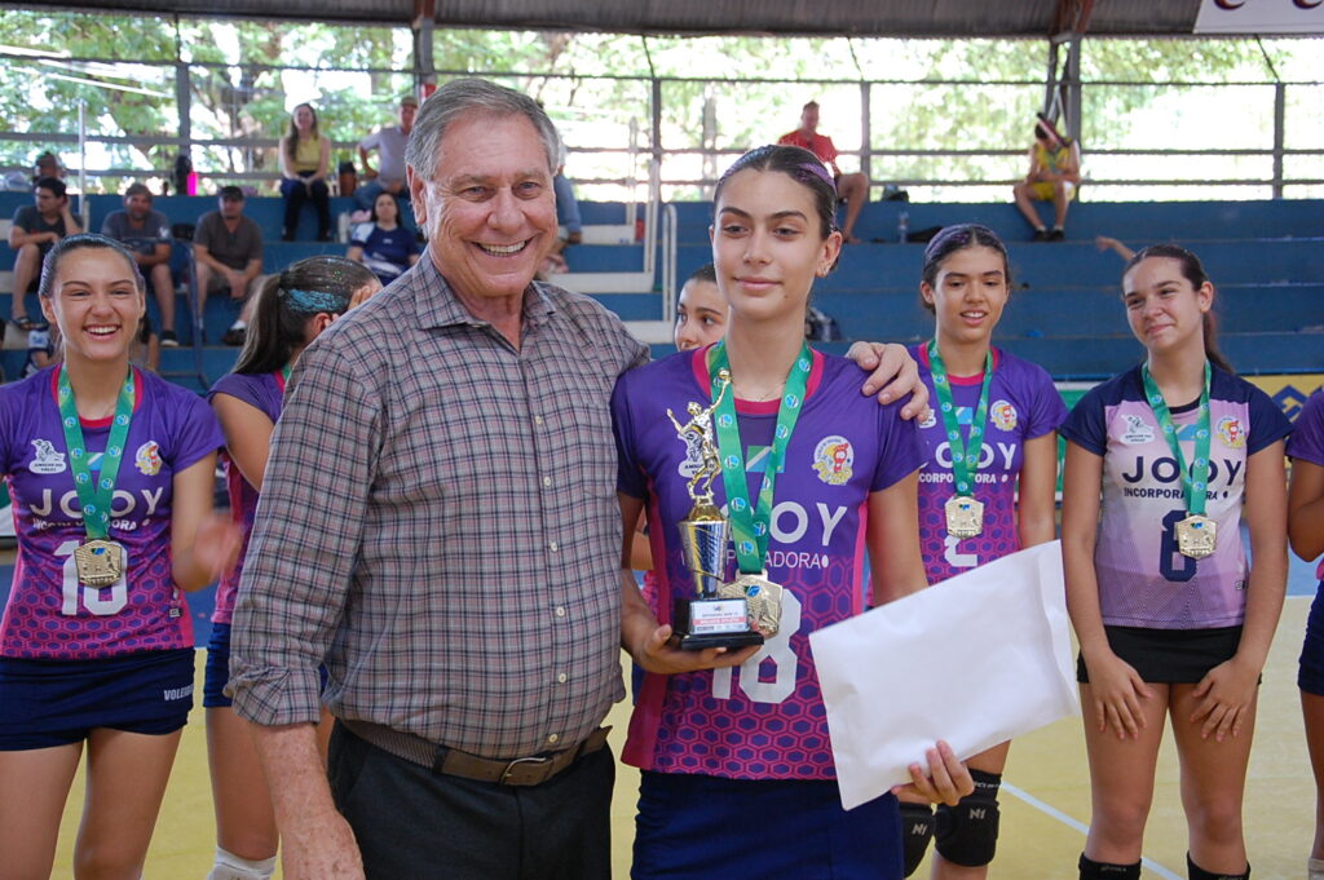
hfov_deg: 35.1
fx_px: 2095
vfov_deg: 23.7
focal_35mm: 57
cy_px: 440
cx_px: 662
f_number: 4.5
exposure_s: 1/50
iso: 800
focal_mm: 38
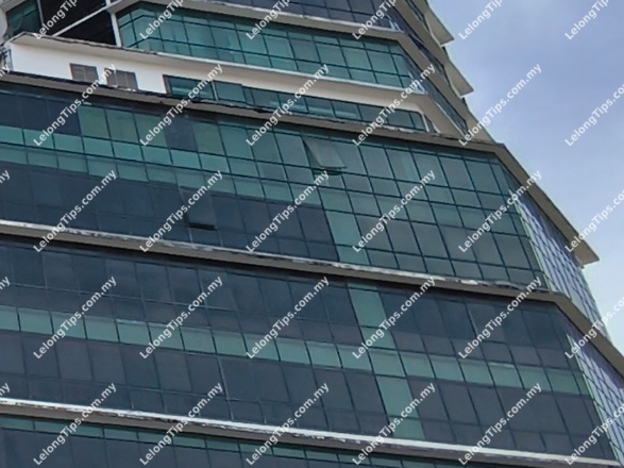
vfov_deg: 22.3
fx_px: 1171
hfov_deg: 23.4
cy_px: 108
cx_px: -328
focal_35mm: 65
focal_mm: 1.65
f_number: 2.2
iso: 50
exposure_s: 1/740
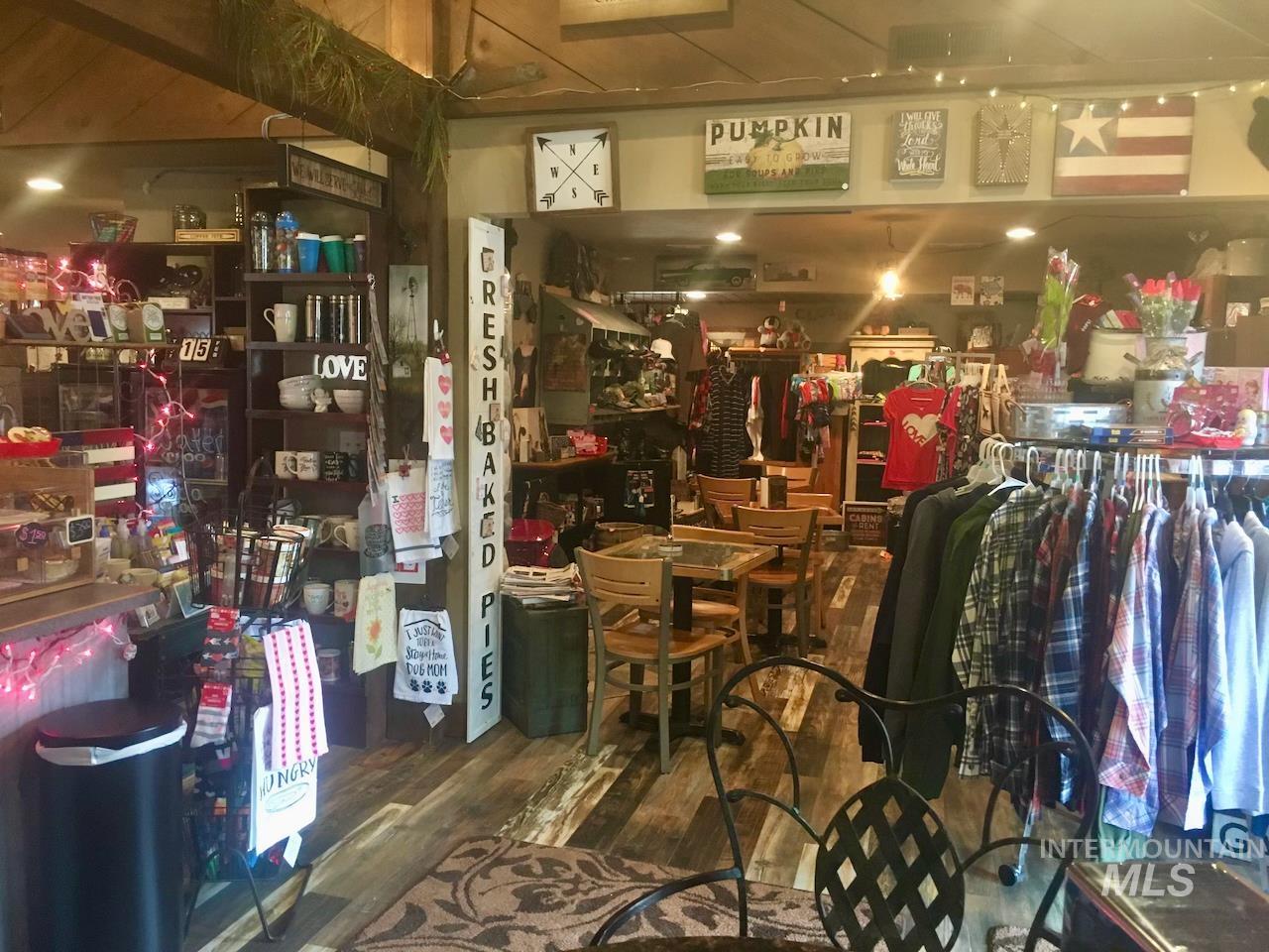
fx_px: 1063
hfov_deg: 61.7
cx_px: 634
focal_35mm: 29
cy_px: 476
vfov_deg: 48.2
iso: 200
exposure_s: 1/17
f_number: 2.2
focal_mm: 4.15
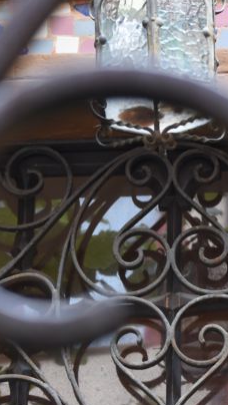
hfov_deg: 6.1
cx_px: 173
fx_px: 2131
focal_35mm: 198
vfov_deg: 10.9
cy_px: 240
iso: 640
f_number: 4.8
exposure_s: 1/80
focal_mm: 50
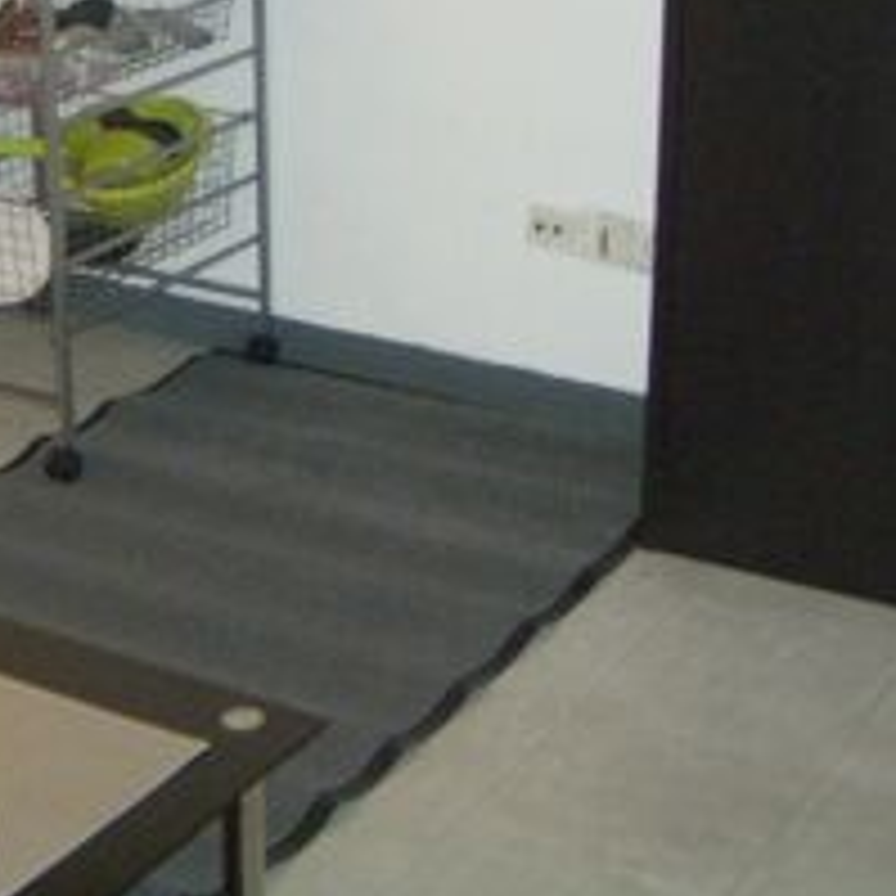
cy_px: 146
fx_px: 2255
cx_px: 266
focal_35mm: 77
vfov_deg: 22.1
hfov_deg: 22.3
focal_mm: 6
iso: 200
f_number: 2.8
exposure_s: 1/60
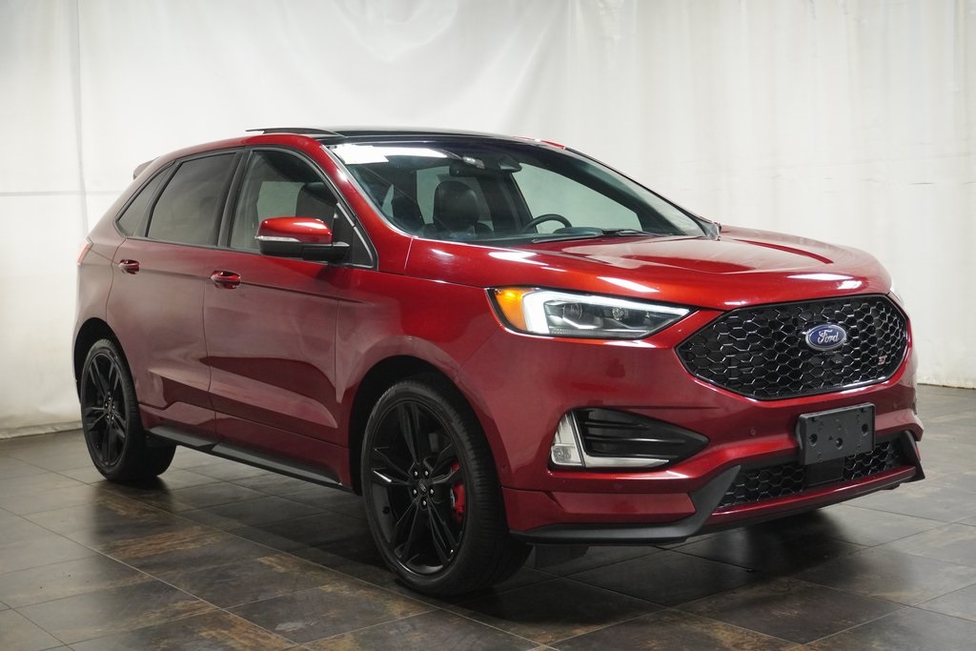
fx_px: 1261
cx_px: 488
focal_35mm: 46
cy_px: 326
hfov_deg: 42.3
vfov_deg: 29.0
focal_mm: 31
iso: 2500
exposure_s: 1/160
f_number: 5
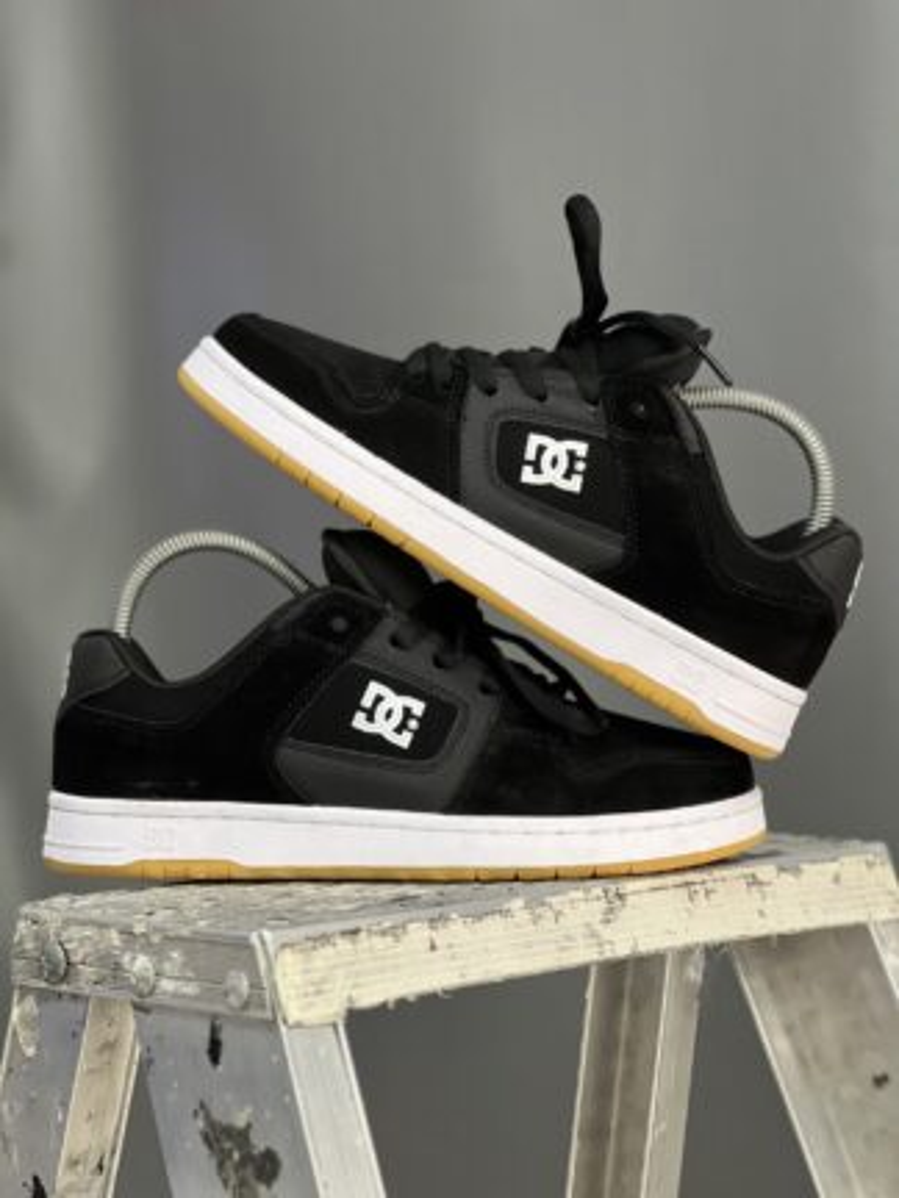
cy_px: 599
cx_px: 450
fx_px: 2666
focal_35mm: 77
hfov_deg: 19.1
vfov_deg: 25.3
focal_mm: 9
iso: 320
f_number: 2.8
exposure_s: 1/40
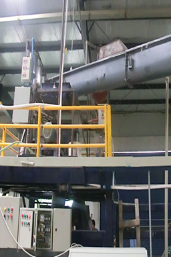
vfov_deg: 48.6
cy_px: 82
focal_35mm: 39
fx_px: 278
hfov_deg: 34.1
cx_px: 100
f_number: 3
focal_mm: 4.24
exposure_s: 1/60
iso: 640
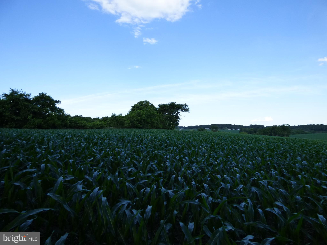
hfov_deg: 81.7
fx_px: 189
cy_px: 122
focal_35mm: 20
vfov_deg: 66.0
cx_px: 164
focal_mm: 3.58
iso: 160
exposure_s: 1/800
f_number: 2.8
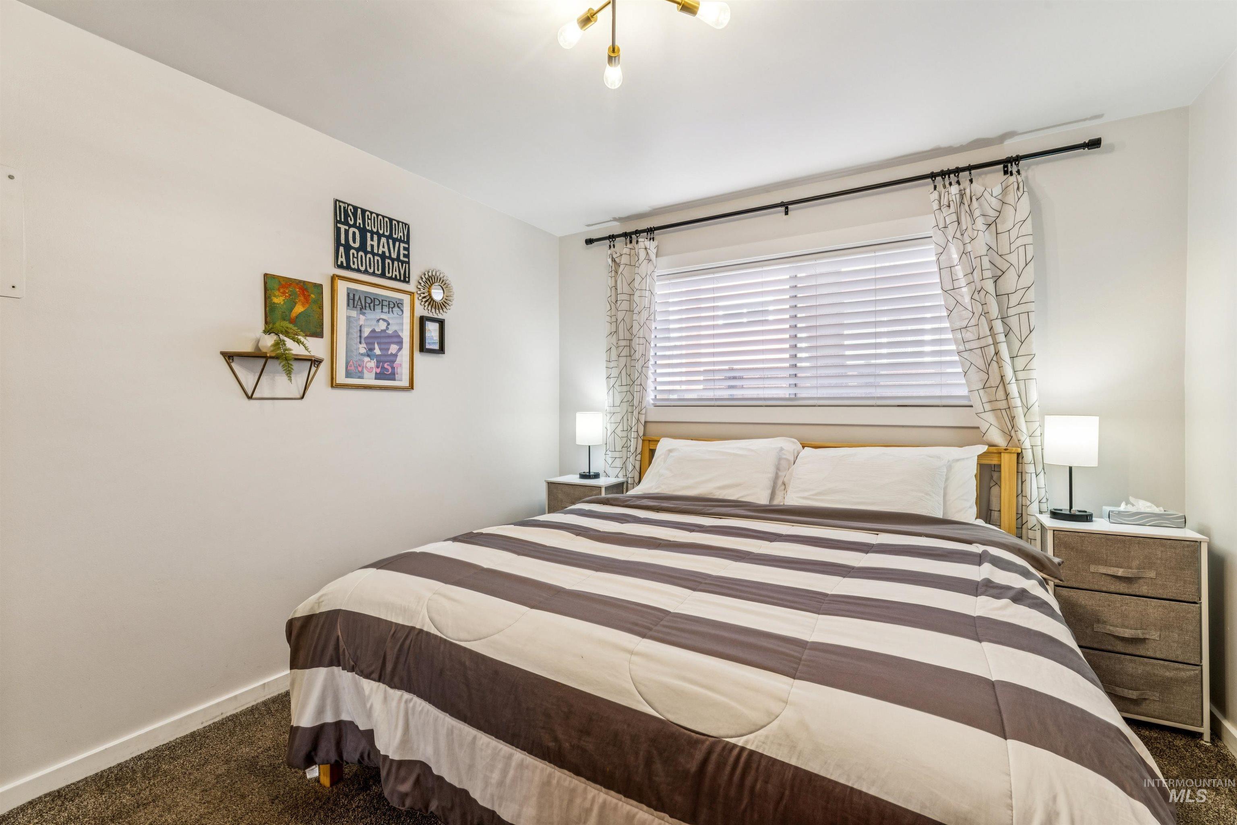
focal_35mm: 16
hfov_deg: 98.5
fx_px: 533
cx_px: 618
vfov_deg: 75.5
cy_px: 412
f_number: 13
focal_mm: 15.5
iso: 400
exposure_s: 1/6
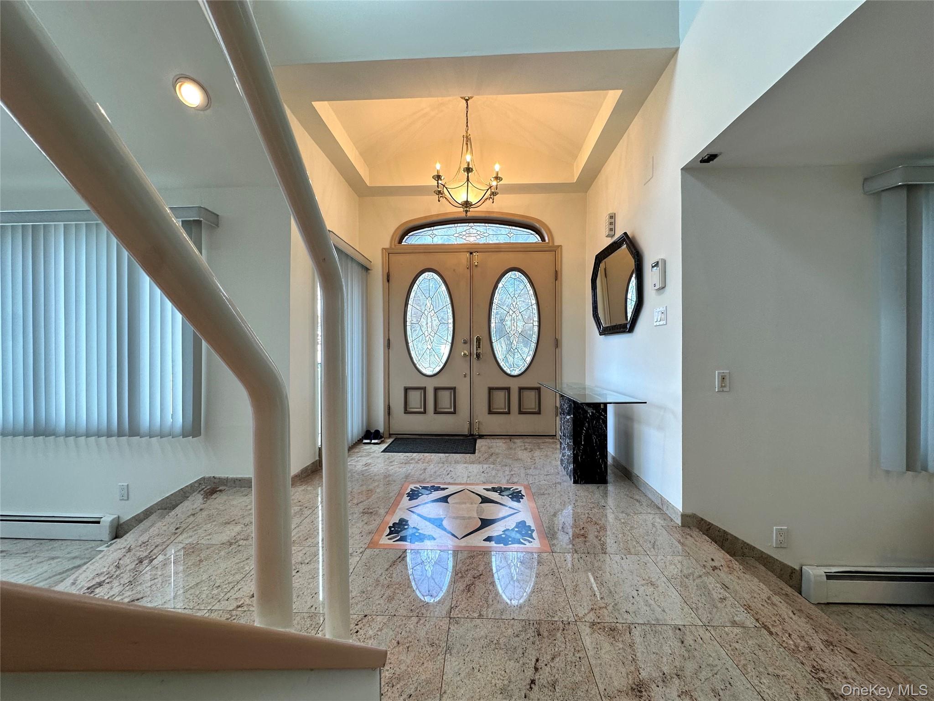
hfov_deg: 102.1
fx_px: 378
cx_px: 467
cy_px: 350
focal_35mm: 14
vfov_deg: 85.7
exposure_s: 1/120
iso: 80
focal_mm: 2.22
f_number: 2.2
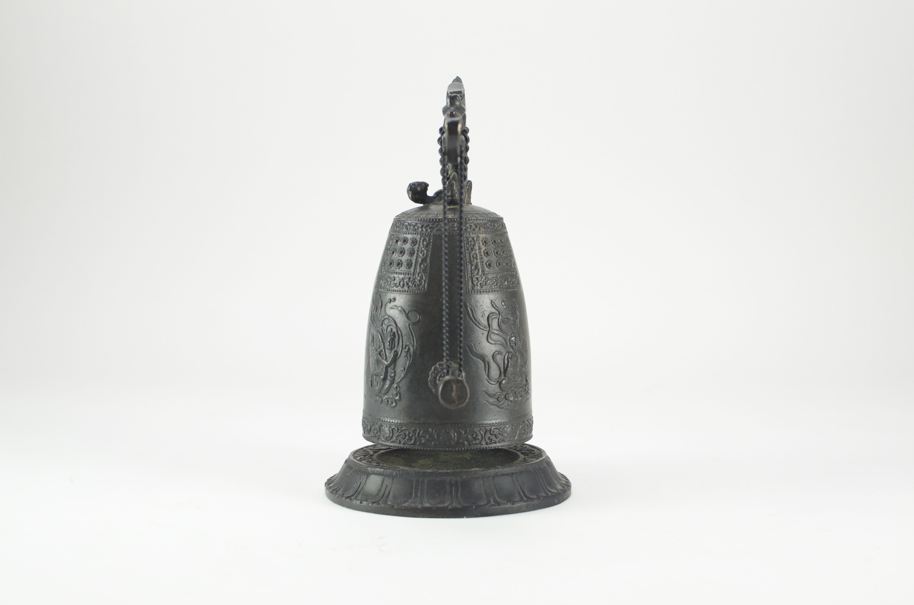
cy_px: 302
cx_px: 457
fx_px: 1330
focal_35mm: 52
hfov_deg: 37.9
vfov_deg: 25.6
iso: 800
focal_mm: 35
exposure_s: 1/100
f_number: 4.5
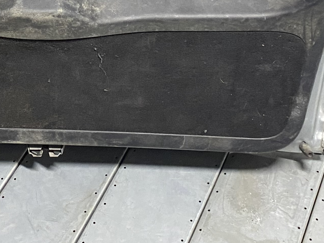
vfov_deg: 16.8
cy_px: -85
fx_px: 768
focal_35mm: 82
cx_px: 50
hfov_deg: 23.4
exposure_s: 1/33
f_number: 1.8
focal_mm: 4.25
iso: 500
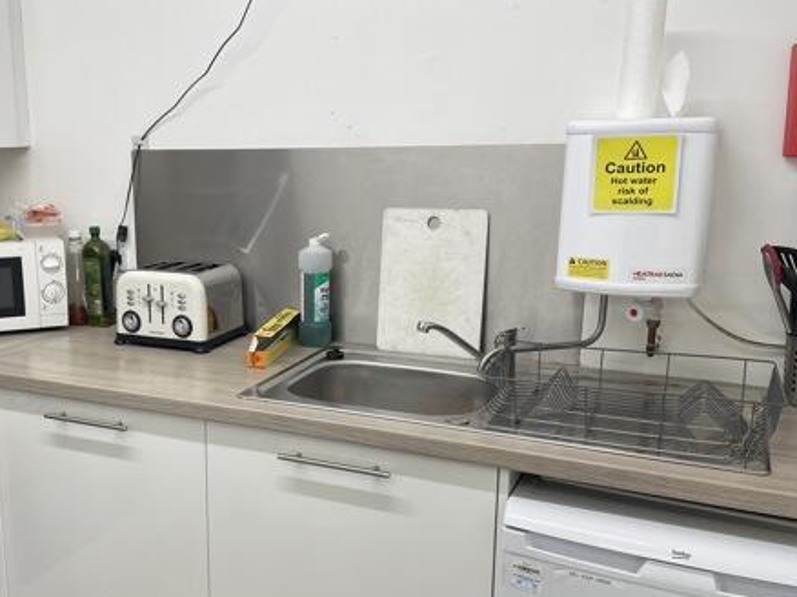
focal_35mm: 38
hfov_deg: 47.7
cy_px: 357
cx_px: 229
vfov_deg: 37.5
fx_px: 874
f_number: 1.6
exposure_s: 1/100
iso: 40
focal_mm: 4.2
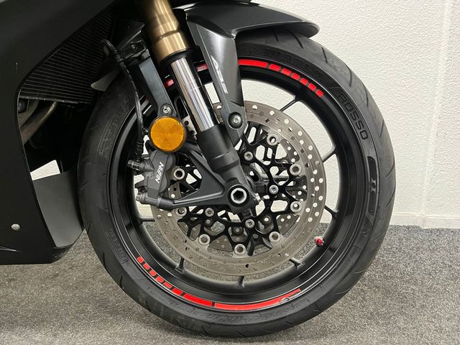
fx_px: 346
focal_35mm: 26
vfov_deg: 53.1
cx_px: 230
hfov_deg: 67.3
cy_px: 172
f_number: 1.6
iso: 400
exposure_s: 1/33
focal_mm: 5.1
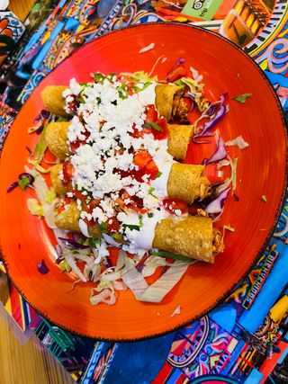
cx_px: 144
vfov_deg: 67.3
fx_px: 289
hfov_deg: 53.0
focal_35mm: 26
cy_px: 192
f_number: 1.5
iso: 400
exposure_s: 1/33
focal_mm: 5.7
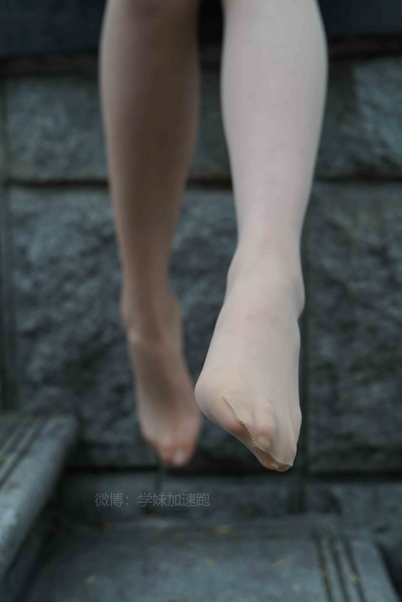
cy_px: 301
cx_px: 201
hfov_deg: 27.0
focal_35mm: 50
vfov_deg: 39.6
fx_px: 836
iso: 500
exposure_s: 1/60
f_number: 4
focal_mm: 50
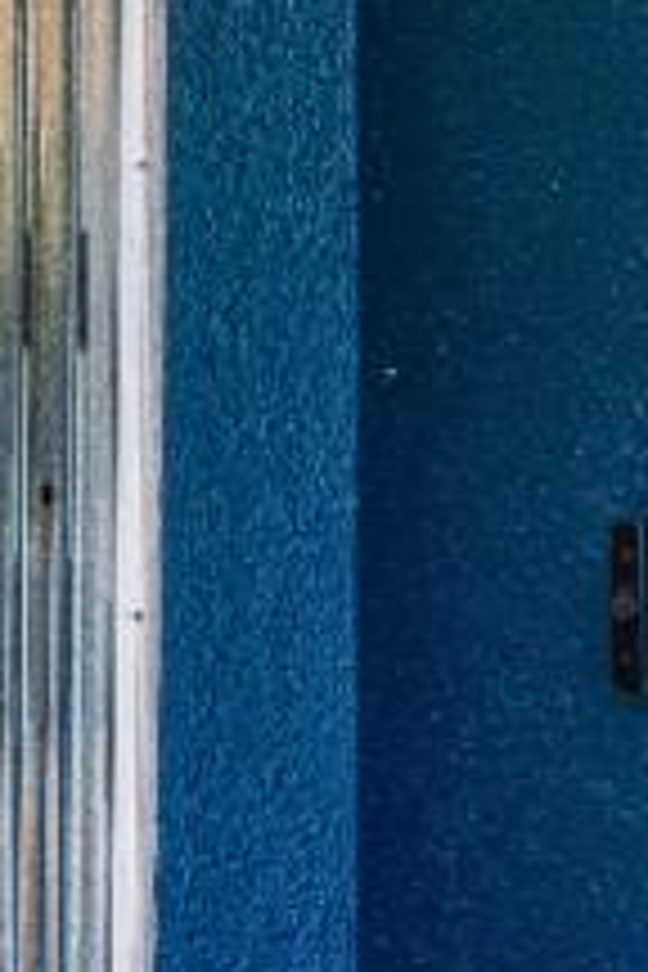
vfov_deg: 18.4
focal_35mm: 111
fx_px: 2997
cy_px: 292
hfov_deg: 6.4
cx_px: -2601
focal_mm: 16
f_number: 11
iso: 320
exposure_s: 1/15
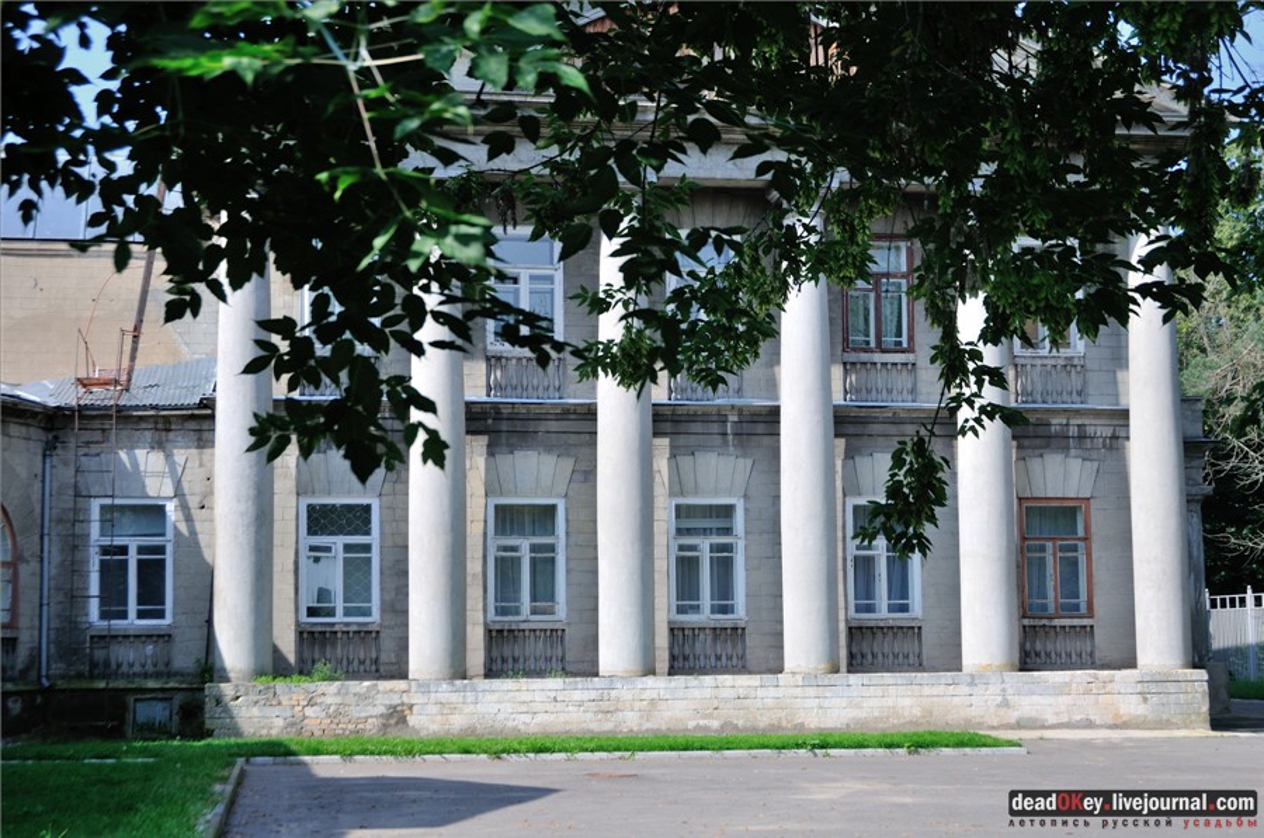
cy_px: 419
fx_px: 2103
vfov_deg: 22.5
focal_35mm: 60
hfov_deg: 33.4
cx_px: 632
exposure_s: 1/320
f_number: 7.1
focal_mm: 40
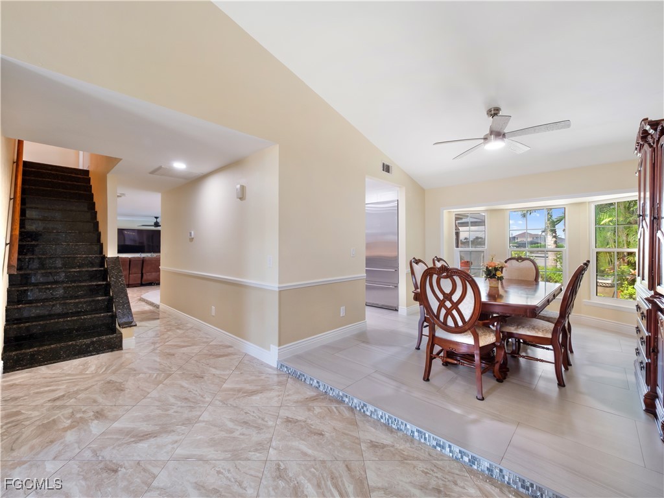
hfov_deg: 102.1
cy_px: 249
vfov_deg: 85.7
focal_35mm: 14
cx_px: 332
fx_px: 269
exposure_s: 1/5
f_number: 7.1
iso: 200
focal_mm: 7
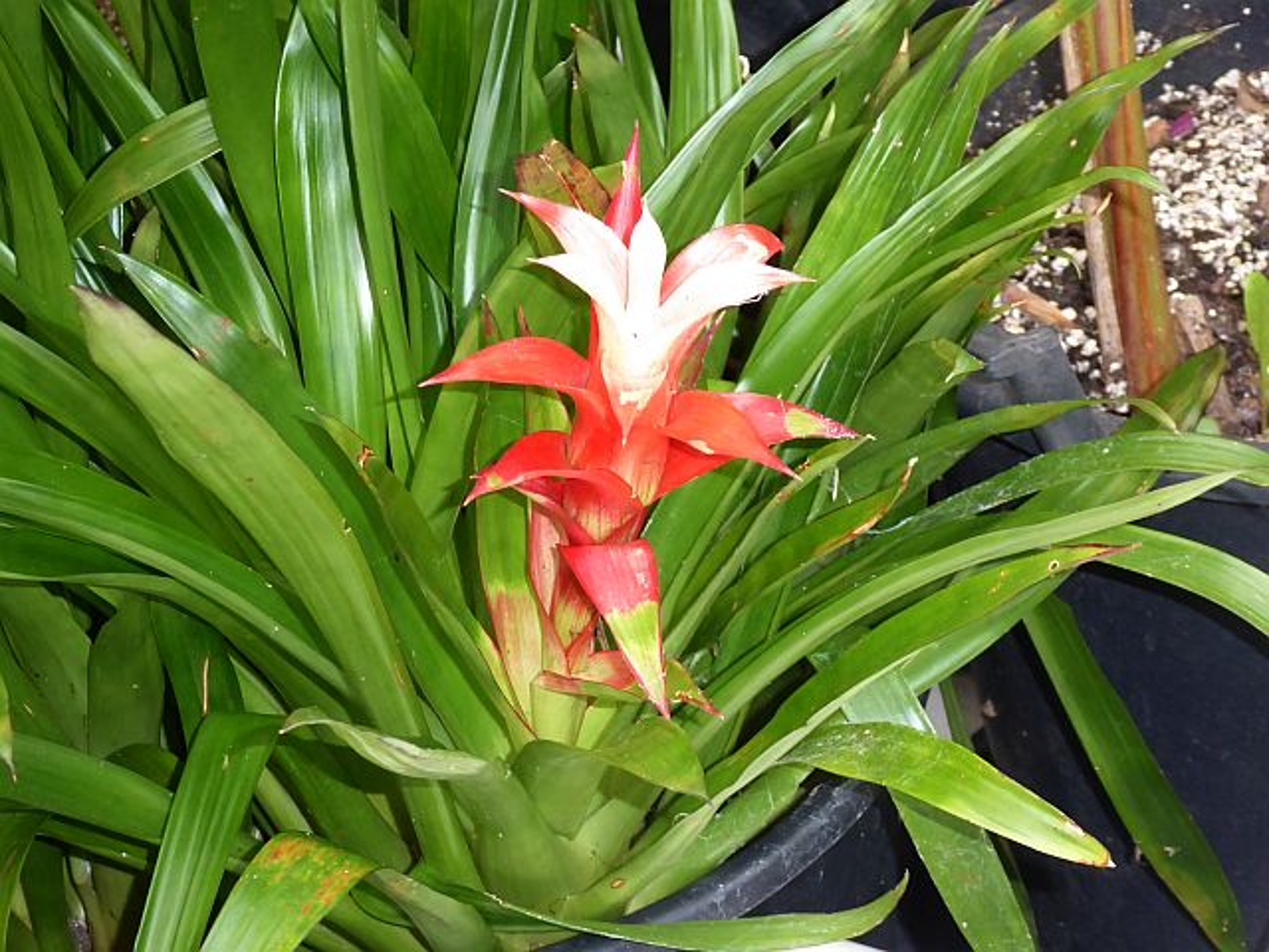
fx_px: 4216
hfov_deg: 17.1
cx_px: 634
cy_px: 476
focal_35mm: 115
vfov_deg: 12.9
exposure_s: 1/60
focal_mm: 20.6
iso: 400
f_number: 5.1
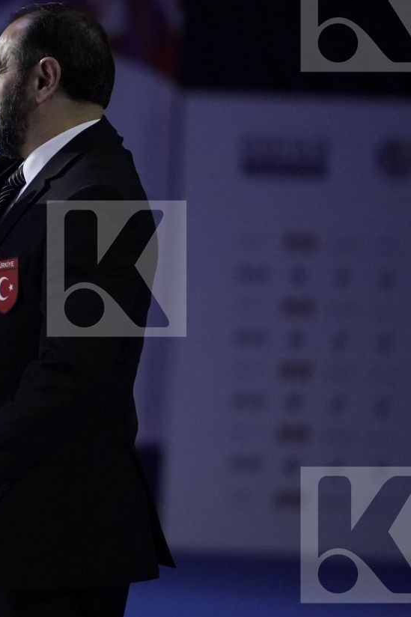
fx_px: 5465
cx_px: -137
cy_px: 269
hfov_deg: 4.3
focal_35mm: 319
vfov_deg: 6.5
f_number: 2.8
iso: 6400
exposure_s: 1/1000
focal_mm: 146
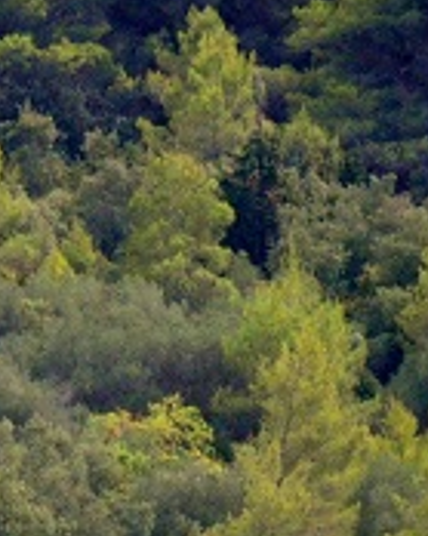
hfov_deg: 0.6
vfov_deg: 0.8
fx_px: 38431
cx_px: -459
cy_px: 348
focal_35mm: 2425
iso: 2000
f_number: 5.6
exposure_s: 1/3200
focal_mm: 300
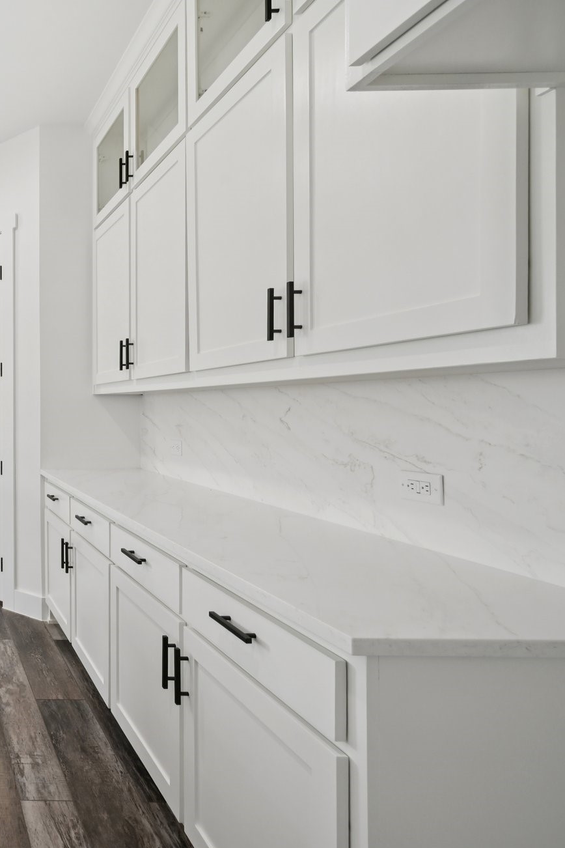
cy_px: 423
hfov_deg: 41.9
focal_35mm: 22
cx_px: -89
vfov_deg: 78.6
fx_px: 518
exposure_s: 1/50
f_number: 9
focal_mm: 14
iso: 250
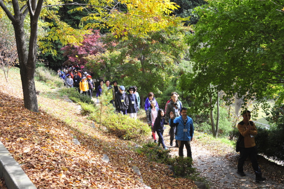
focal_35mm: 48
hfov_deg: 41.1
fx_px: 378
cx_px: 142
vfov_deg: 28.0
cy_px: 94
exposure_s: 1/125
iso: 400
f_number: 8
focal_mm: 48
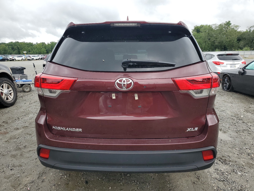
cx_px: 127
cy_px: 96
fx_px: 191
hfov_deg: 67.3
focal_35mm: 26
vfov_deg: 53.1
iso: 50
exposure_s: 1/1000
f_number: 1.5
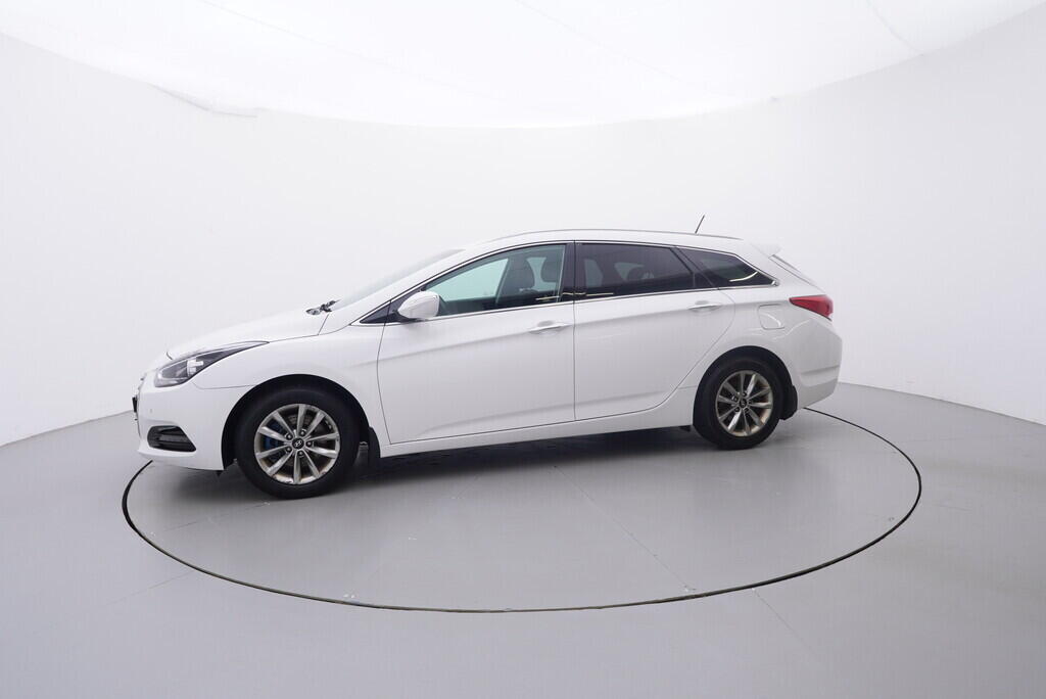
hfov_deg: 77.3
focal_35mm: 22
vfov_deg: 56.2
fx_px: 654
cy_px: 350
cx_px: 523
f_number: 5
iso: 200
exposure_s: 1/80
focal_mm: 15
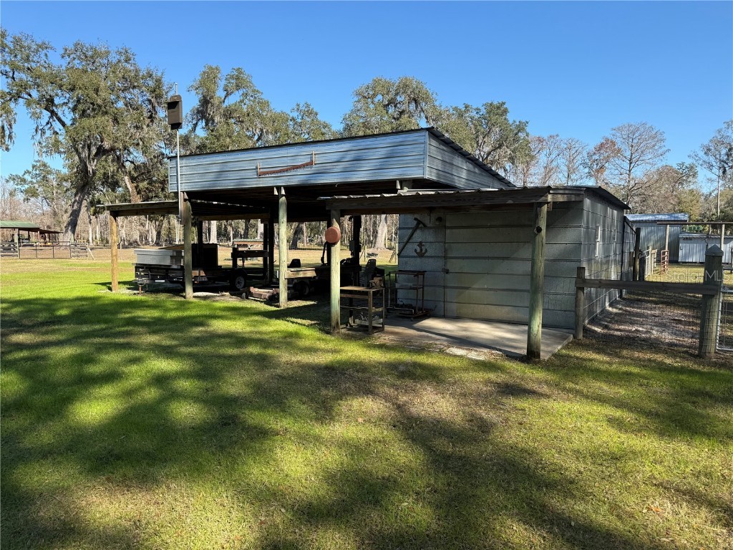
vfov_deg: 56.8
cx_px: 366
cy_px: 275
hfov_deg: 71.6
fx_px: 508
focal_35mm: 24
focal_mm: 6.76
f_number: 1.78
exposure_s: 1/2110
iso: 80
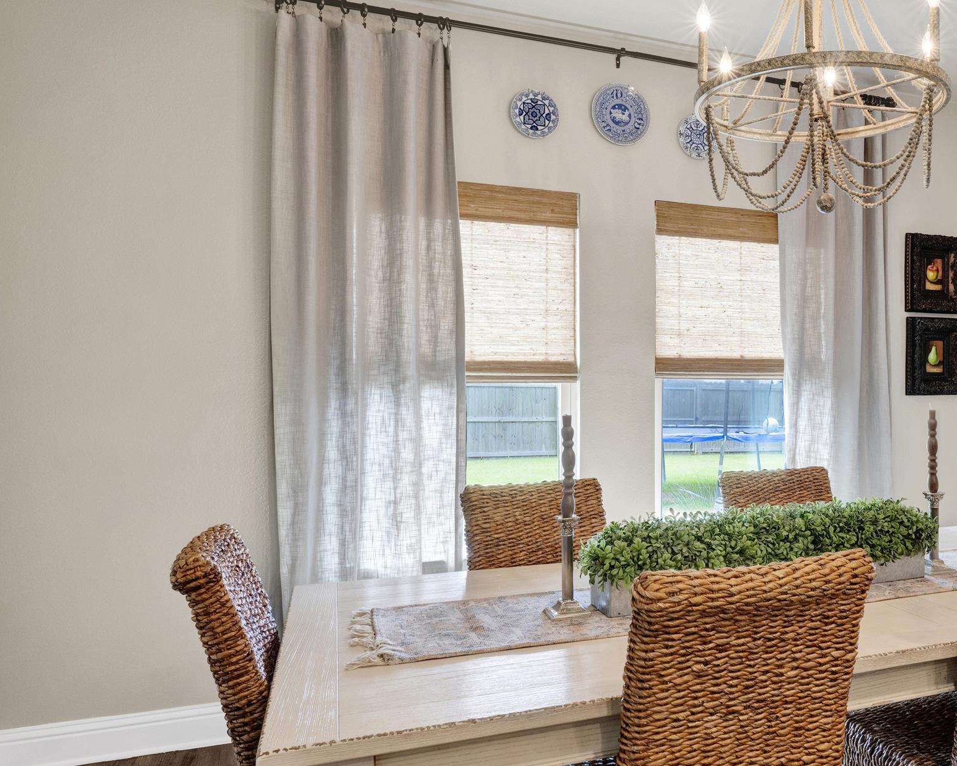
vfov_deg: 50.1
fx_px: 820
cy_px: 377
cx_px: 717
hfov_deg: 57.5
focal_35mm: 29
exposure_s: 1/10
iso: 400
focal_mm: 15.5
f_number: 11
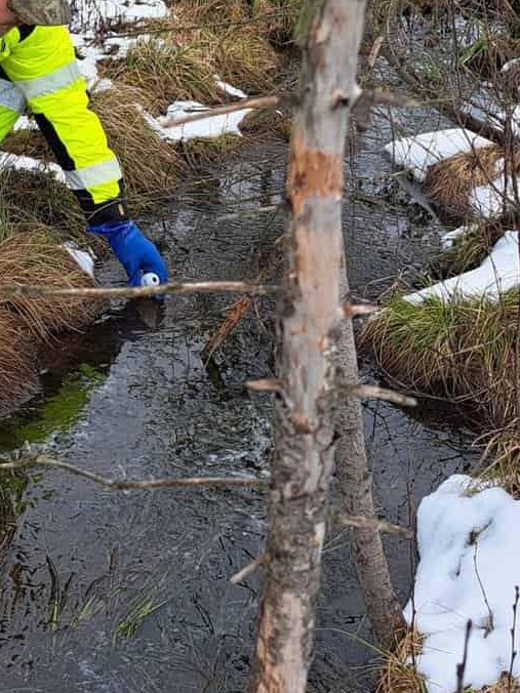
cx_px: 43
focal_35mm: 71
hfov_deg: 20.3
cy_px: 97
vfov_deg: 26.7
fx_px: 1422
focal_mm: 5.23
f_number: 1.8
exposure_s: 1/306
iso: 50
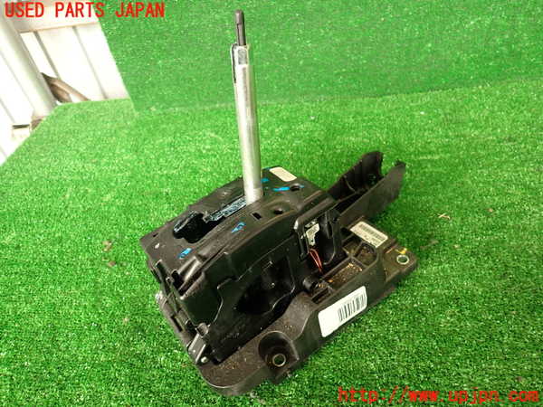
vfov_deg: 54.9
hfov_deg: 69.4
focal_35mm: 25
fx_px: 392
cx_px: 272
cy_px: 204
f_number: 2
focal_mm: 4.5
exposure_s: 1/50
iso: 200
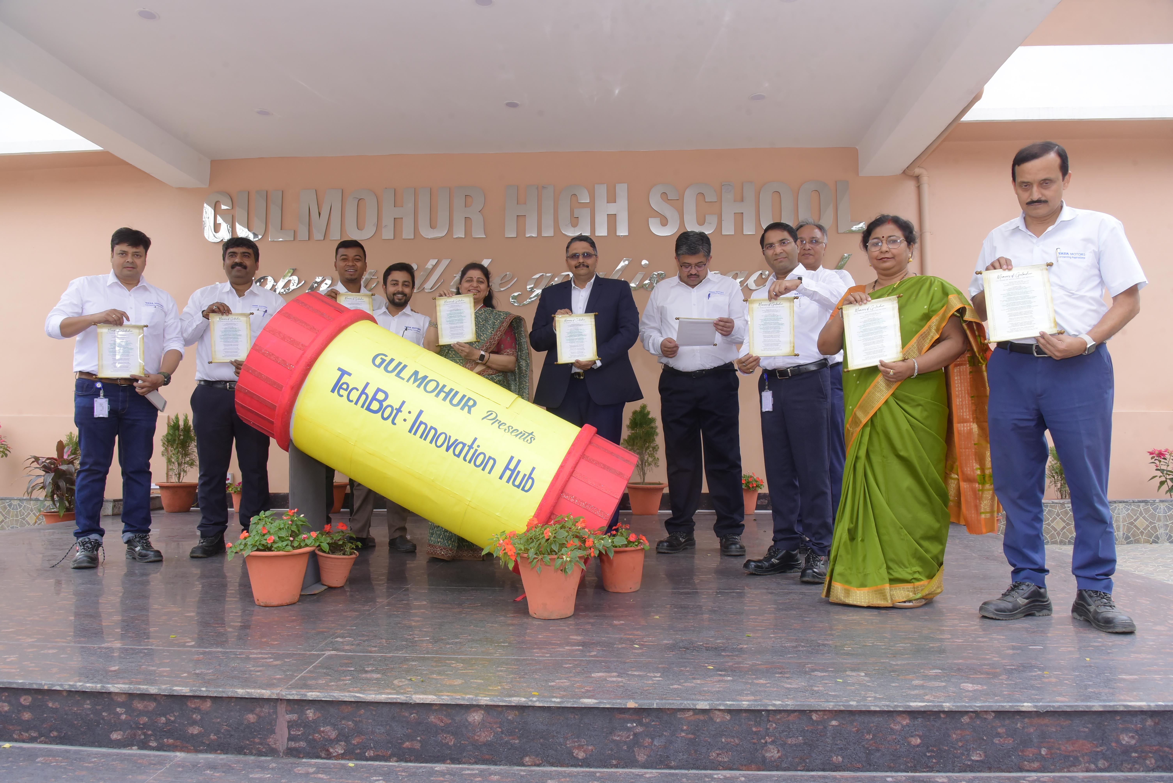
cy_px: 392
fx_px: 782
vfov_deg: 53.2
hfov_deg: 73.7
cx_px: 586
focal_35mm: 24
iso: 1250
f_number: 5.6
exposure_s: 1/125
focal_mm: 24
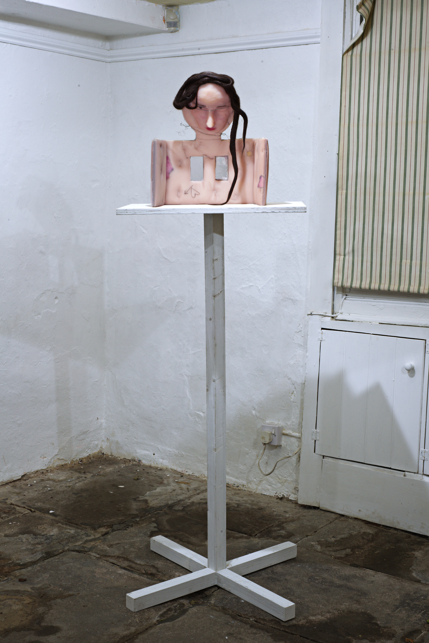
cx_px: 214
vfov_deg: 39.6
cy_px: 322
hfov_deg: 27.0
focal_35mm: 50
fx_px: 893
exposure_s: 1/2.5
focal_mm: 50
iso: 200
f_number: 18
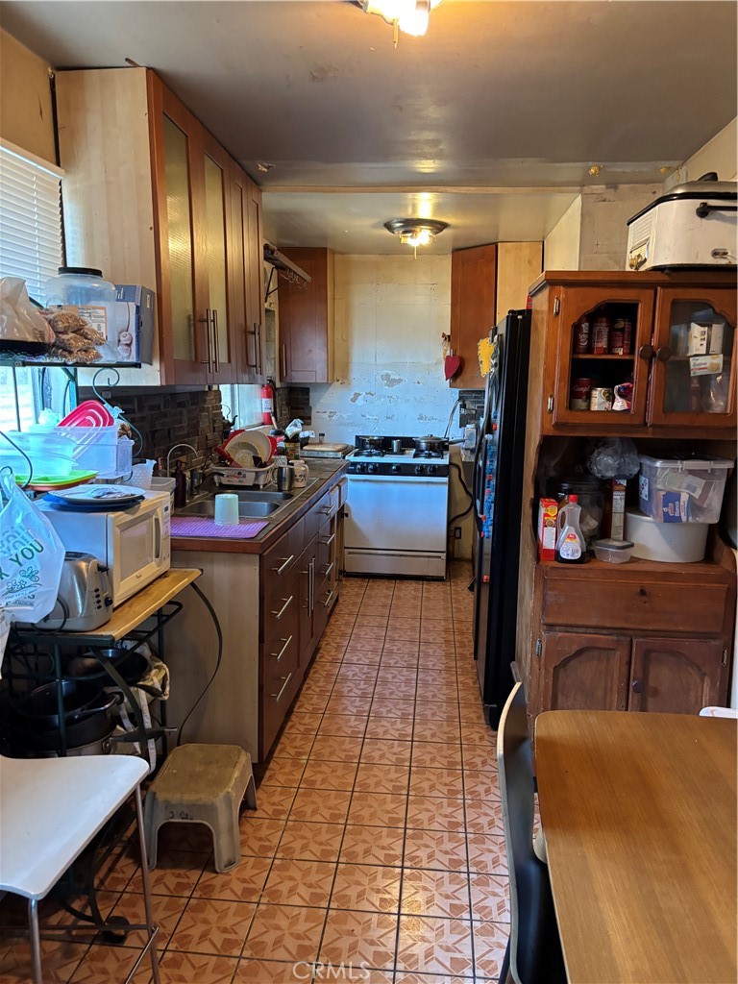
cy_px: 492
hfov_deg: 53.1
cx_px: 369
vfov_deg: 67.3
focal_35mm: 26
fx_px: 739
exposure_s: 1/60
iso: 400
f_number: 1.6
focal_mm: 5.96
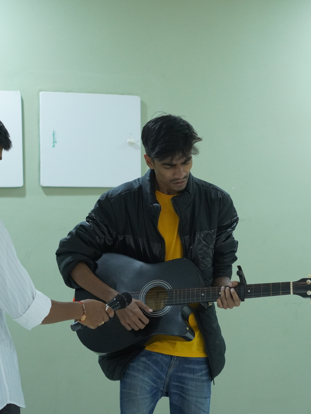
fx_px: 1306
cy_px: 205
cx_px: 184
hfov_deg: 13.6
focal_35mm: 109
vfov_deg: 18.0
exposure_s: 1/400
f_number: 2.2
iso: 1600
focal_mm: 50
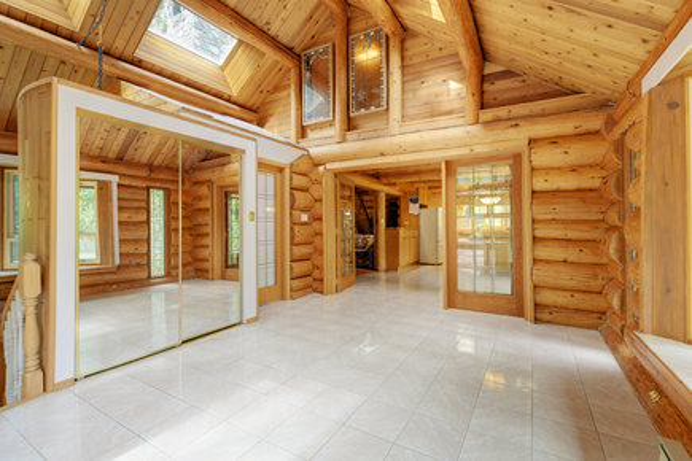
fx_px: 288
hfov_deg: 100.4
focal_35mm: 15
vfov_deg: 77.3
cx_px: 346
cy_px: 230
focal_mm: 10
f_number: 7.1
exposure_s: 1/5
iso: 250
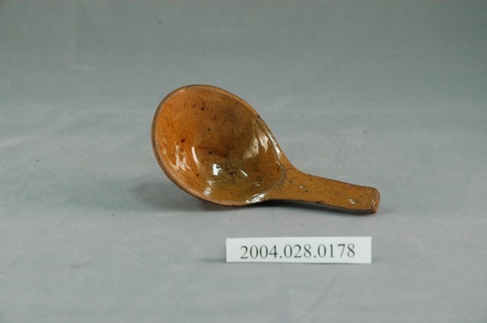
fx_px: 1419
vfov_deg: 13.0
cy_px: 162
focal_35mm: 105
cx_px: 244
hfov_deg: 19.5
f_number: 7.1
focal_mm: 70
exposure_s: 1/20
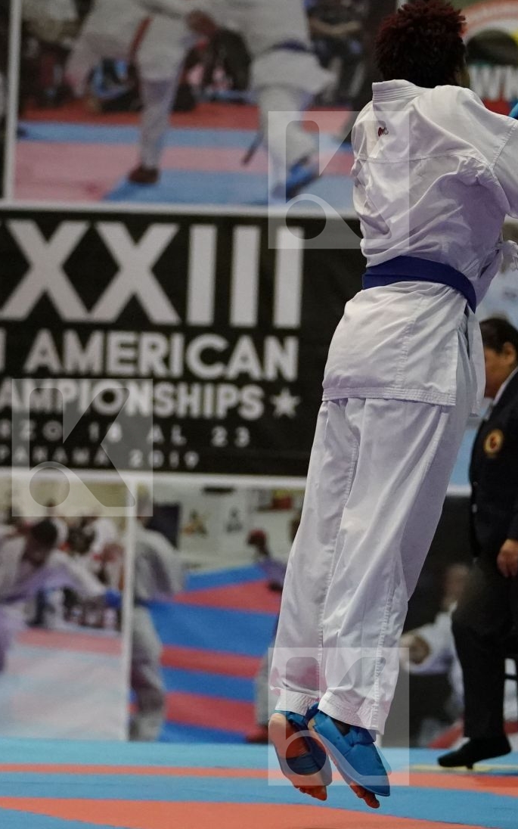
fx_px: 5105
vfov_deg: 9.3
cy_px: 448
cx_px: 339
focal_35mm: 226
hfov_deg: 5.8
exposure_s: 1/800
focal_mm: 90
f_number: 2.8
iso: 6400
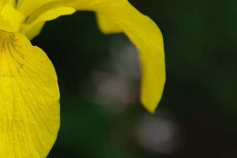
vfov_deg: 4.8
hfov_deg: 7.2
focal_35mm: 284
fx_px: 1871
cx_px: -32
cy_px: 6
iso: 100
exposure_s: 1/250
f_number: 5.6
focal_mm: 75
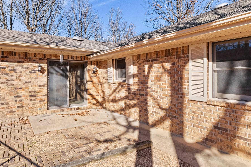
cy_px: 75
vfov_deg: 59.4
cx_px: 92
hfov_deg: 79.5
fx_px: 146
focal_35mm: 21
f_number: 8
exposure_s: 1/250
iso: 320
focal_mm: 10
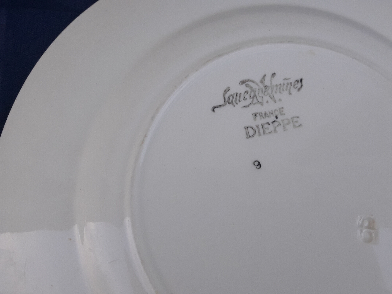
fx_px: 317
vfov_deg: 49.7
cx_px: 196
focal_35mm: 28
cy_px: 147
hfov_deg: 63.4
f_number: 1.9
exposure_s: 1/33
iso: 80
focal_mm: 3.7
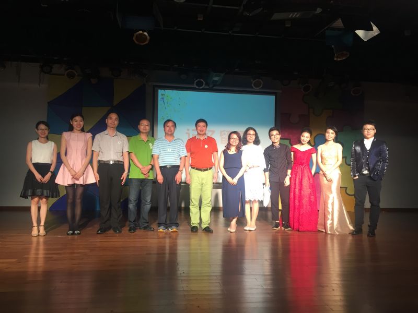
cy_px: 156
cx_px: 209
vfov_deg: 48.2
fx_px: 350
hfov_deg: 61.7
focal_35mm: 29
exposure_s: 1/33
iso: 32
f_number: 2.2
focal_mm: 4.15
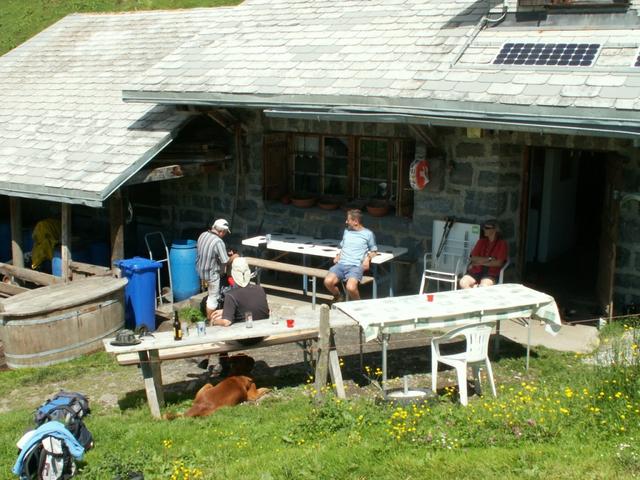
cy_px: 240
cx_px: 320
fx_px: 777
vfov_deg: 34.3
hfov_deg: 44.8
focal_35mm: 42
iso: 50
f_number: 8
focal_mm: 6.98
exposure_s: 1/100
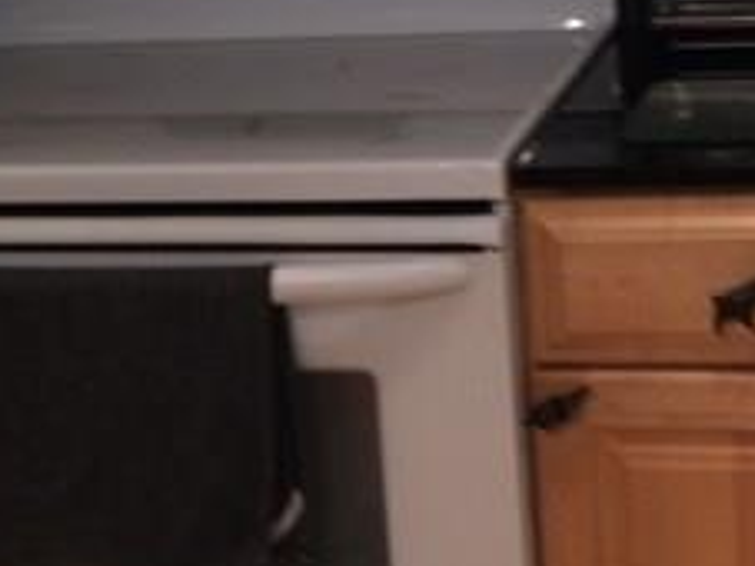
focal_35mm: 131
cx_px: 226
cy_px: 216
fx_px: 2856
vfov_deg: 11.3
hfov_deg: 15.0
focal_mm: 4.15
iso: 32
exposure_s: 1/33
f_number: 2.2
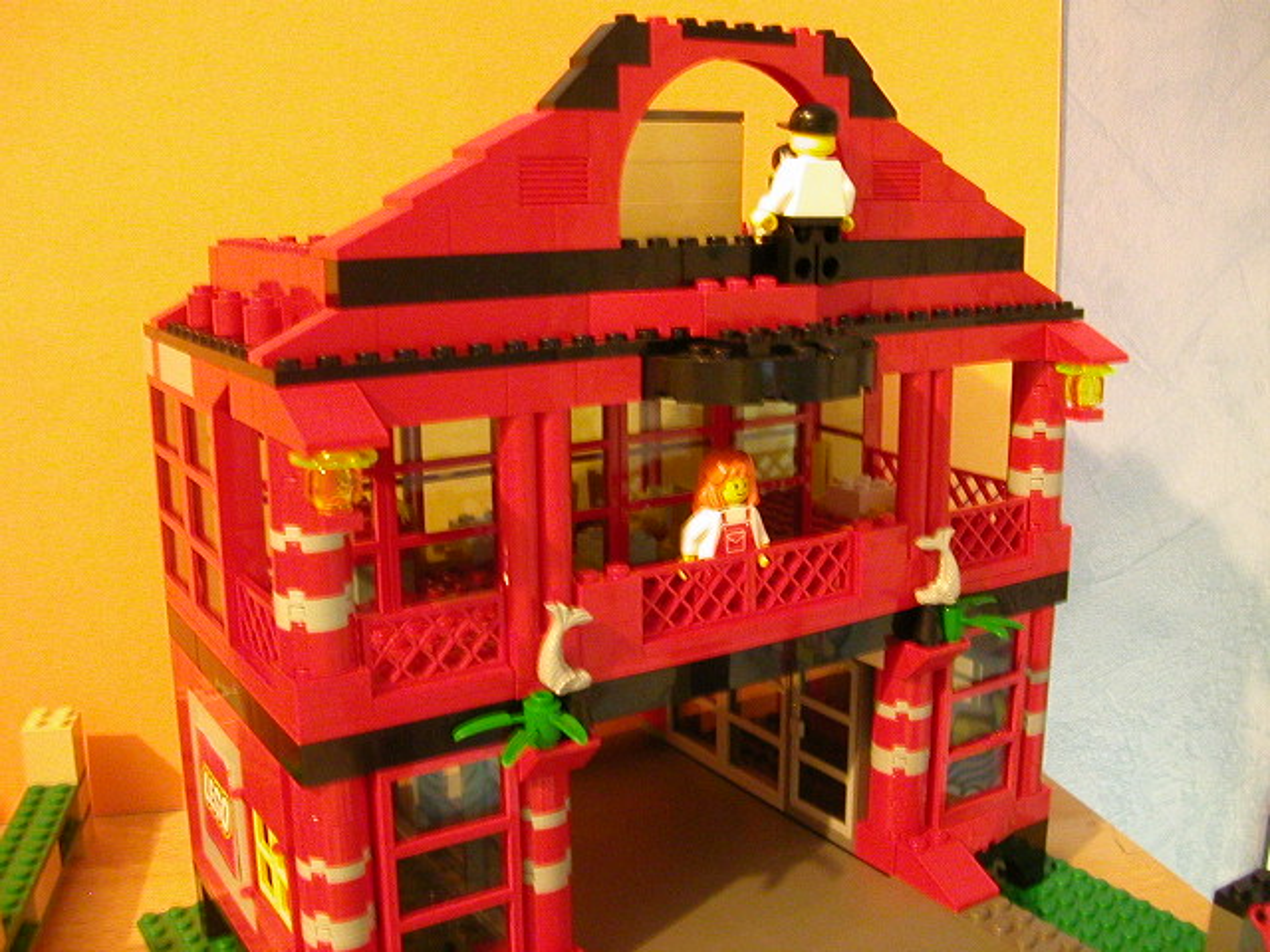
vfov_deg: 38.7
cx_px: 635
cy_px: 476
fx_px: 1357
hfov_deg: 50.1
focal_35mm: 37
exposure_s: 1/2.1
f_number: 2.7
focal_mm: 5.6
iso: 400
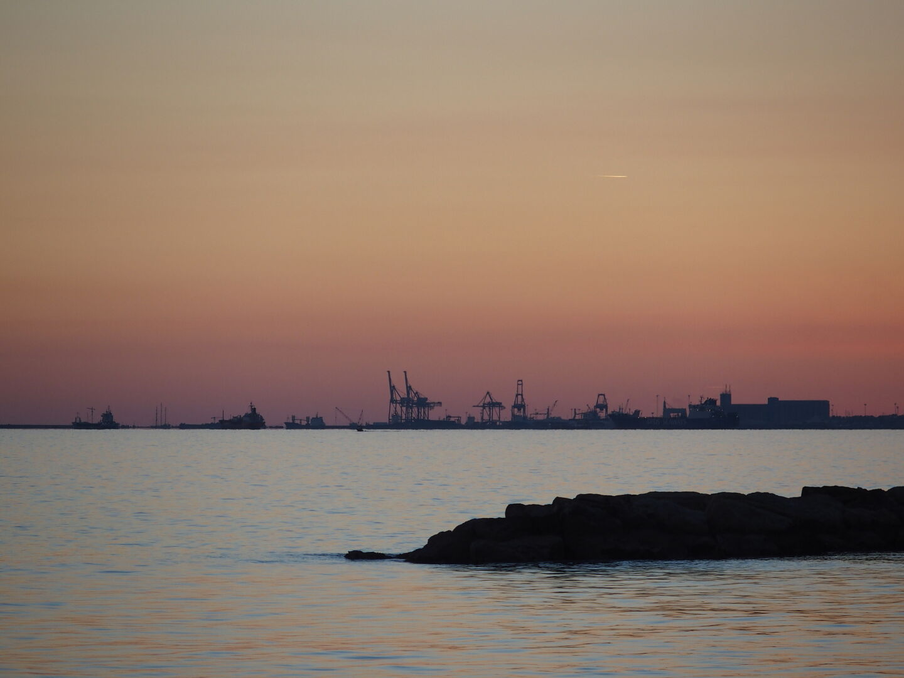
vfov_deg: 5.5
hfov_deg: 7.3
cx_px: 452
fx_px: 7051
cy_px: 339
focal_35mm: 270
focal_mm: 56.7
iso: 100
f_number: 2.8
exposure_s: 1/400
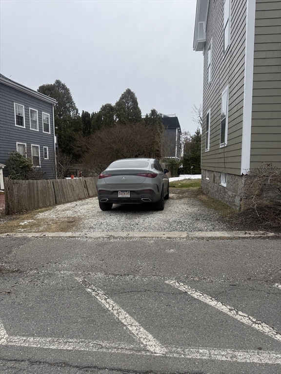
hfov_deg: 56.8
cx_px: 140
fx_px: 260
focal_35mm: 24
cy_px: 187
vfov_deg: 71.6
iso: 80
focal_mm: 6.76
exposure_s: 1/3597
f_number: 1.78
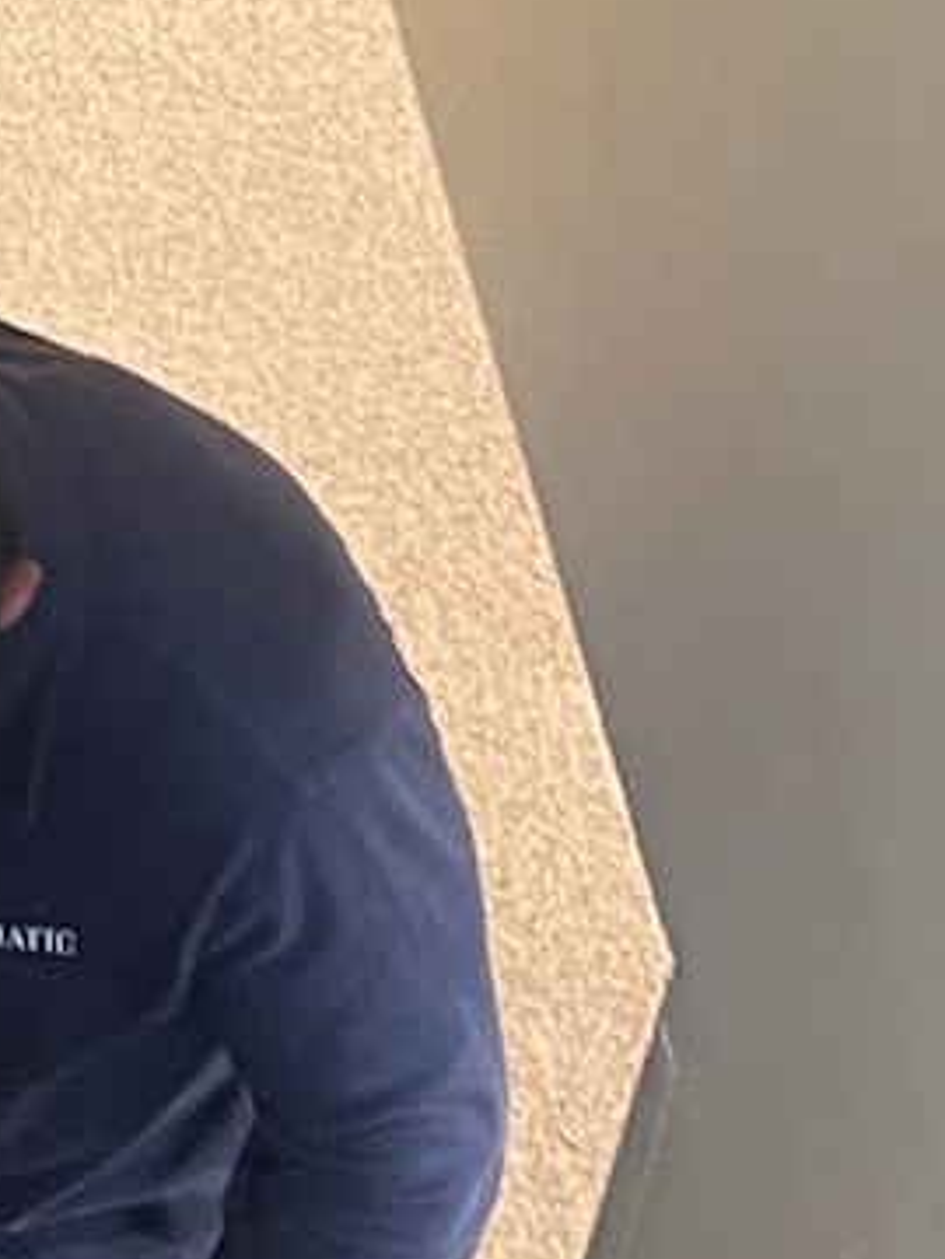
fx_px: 5387
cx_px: -616
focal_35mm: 148
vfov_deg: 13.3
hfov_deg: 9.6
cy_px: 196
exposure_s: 1/60
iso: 320
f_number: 1.5
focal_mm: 5.7
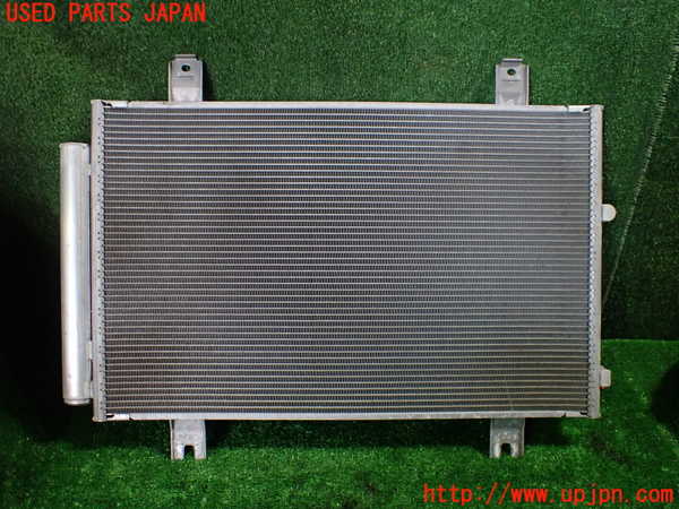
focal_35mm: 30
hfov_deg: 60.0
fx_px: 588
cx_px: 340
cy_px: 254
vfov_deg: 46.8
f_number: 2.3
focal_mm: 5.4
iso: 640
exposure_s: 1/125
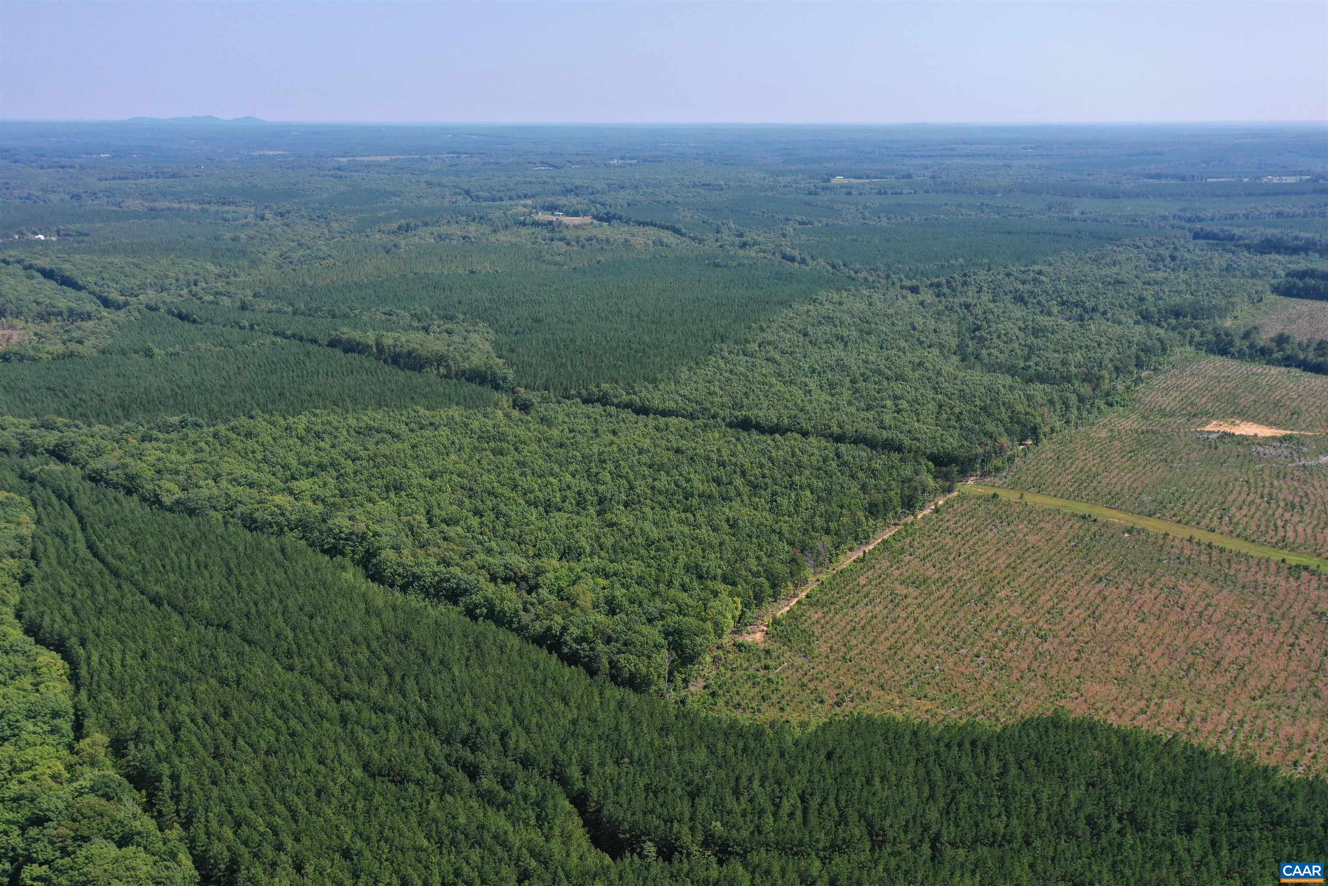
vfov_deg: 46.4
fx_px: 1033
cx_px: 664
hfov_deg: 65.5
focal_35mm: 28
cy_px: 443
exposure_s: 1/500
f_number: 5
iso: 100
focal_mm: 10.26
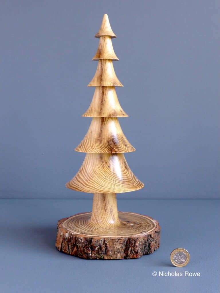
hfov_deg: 31.5
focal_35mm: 46
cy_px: 146
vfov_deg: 41.2
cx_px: 110
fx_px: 390
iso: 125
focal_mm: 7.9
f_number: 4.1
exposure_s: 1/60
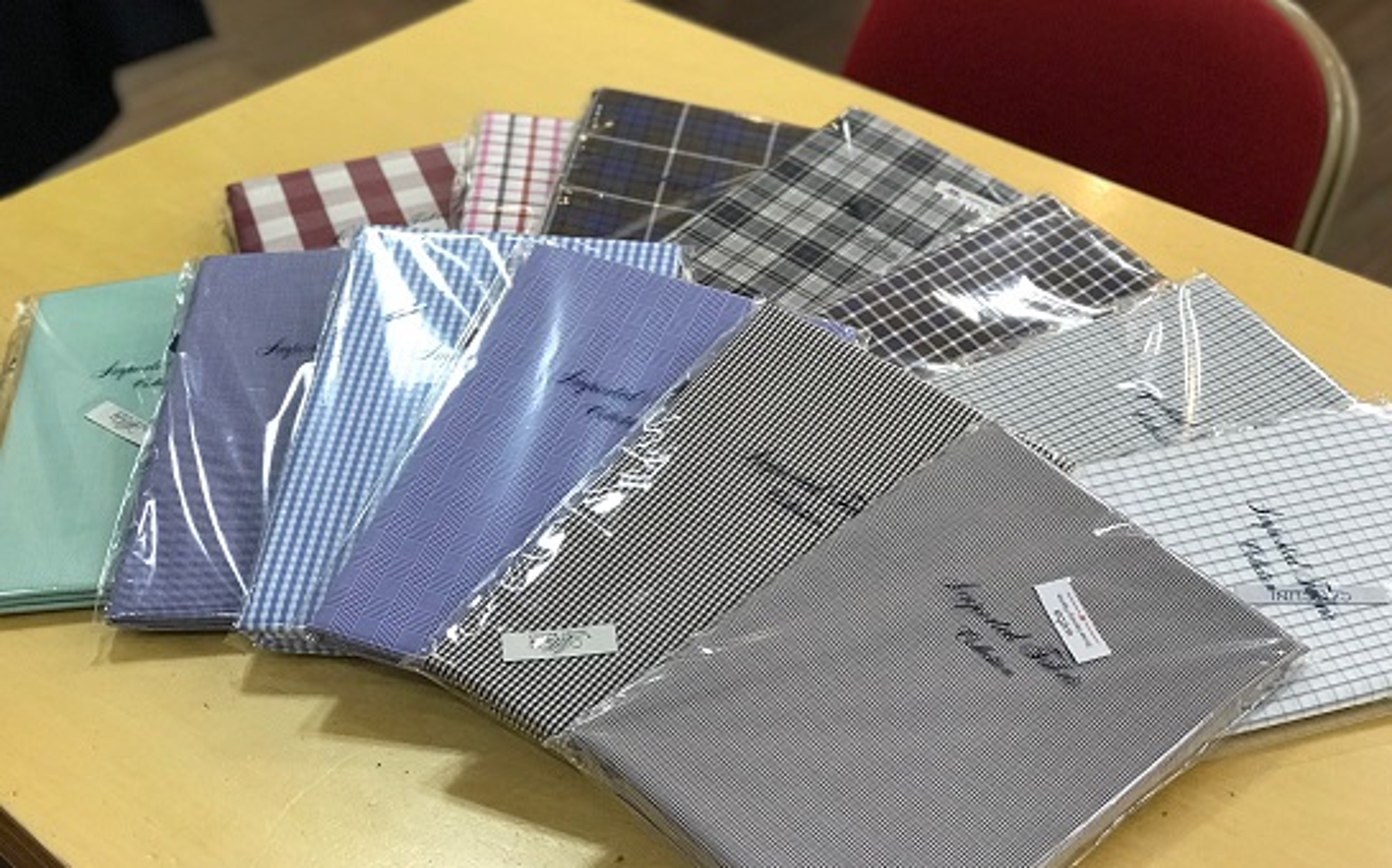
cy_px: 363
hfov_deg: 33.5
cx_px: 700
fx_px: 2313
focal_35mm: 61
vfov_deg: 21.2
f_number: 2.8
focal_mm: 6.6
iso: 250
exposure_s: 1/50
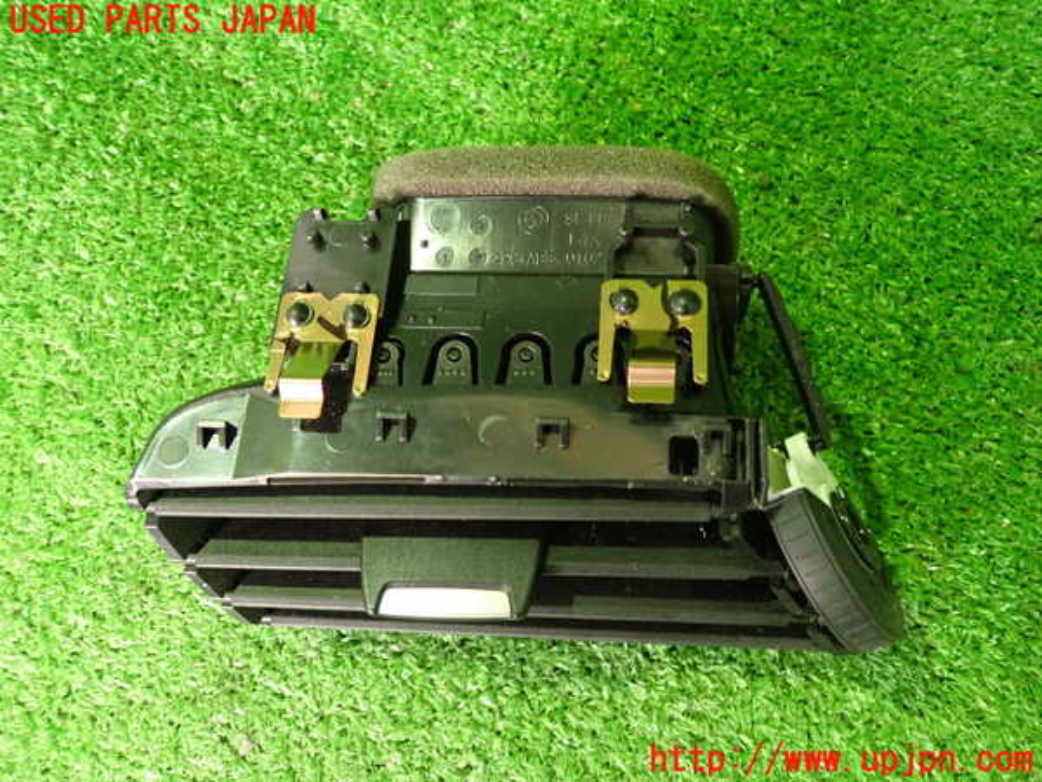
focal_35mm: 30
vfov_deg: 46.8
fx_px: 903
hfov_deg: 60.0
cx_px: 521
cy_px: 391
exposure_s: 1/25
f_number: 2.3
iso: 800
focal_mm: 5.4
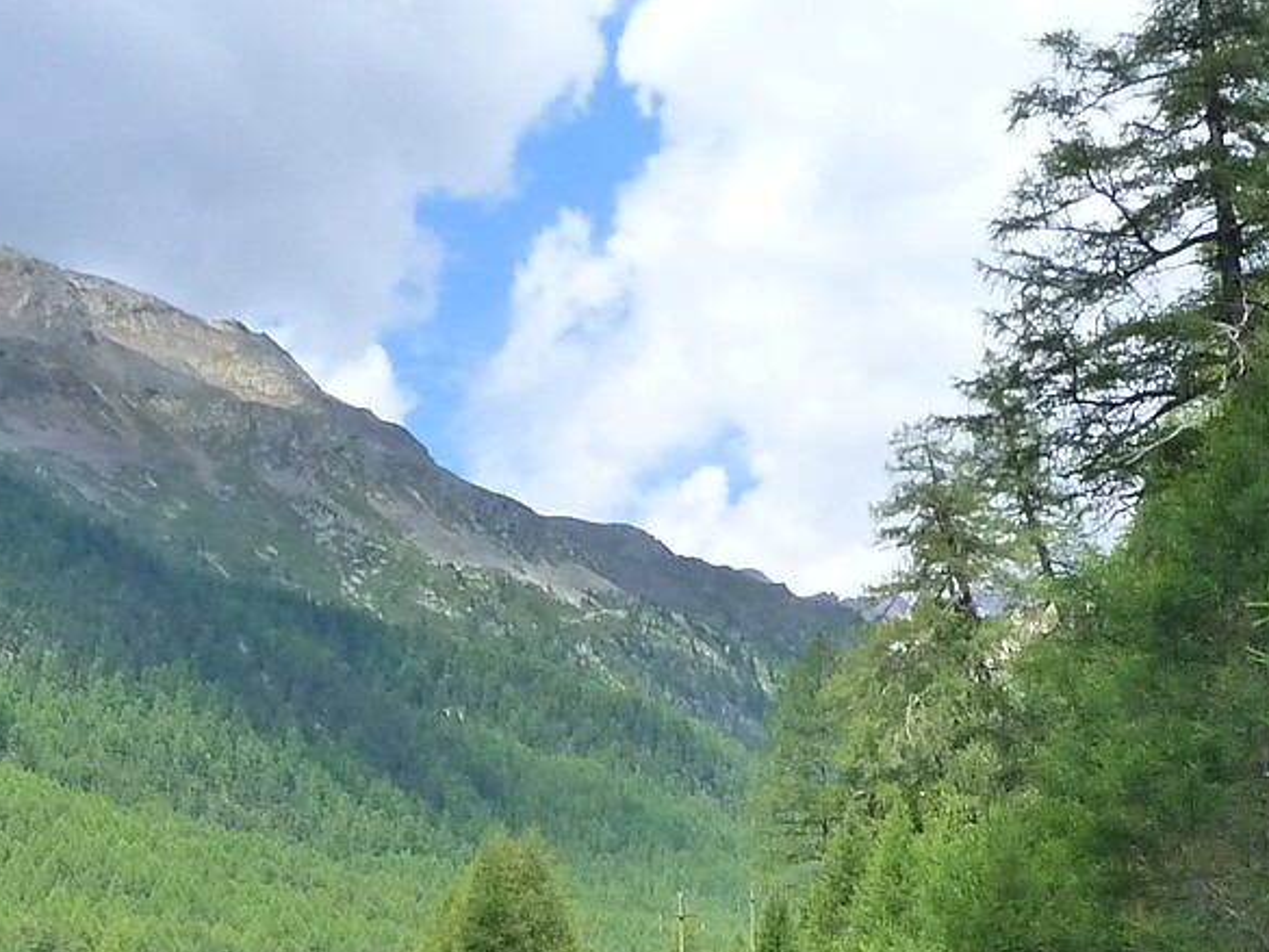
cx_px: 416
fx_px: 3007
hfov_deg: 23.7
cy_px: 796
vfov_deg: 17.8
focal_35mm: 82
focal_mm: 4.5
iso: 200
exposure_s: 1/200
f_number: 5.6
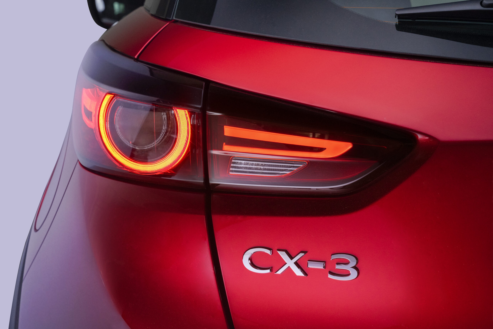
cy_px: 164
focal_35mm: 68
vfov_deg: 20.0
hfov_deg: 29.7
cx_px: 246
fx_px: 931
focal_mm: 68
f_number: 10
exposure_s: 1/50
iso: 1600
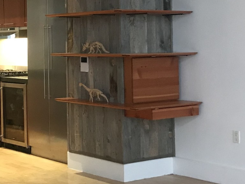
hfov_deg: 22.1
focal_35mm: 87
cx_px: 41
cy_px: 49
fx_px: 616
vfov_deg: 16.9
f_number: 1.8
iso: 100
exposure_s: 1/12
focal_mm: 3.99
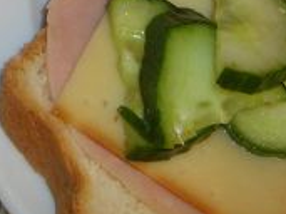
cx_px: -75
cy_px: -113
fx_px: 1098
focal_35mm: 133
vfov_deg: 10.7
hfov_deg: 14.3
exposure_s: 1/60
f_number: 2.6
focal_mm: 5.8
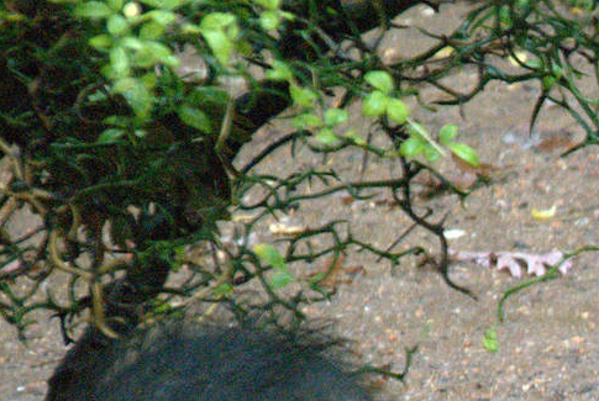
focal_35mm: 767
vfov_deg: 1.8
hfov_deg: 2.7
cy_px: 600
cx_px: 905
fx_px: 12775
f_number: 6
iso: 3200
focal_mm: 155
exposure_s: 1/250
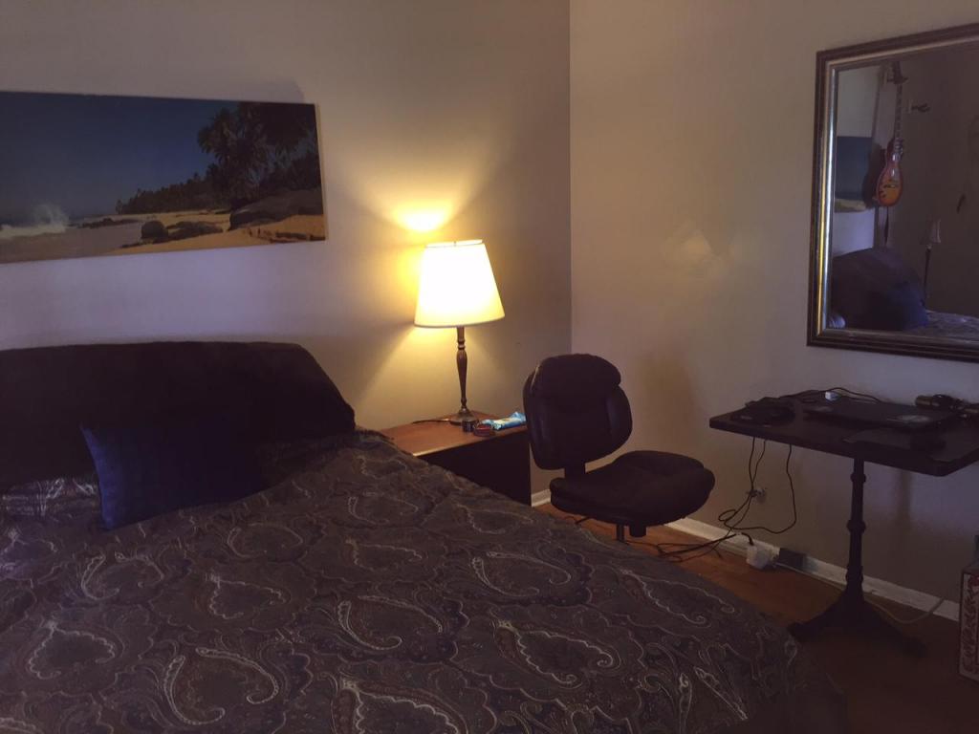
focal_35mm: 29
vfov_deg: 48.2
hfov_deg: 61.7
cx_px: 490
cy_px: 367
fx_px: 820
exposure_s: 1/20
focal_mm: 4.15
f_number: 2.2
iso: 125
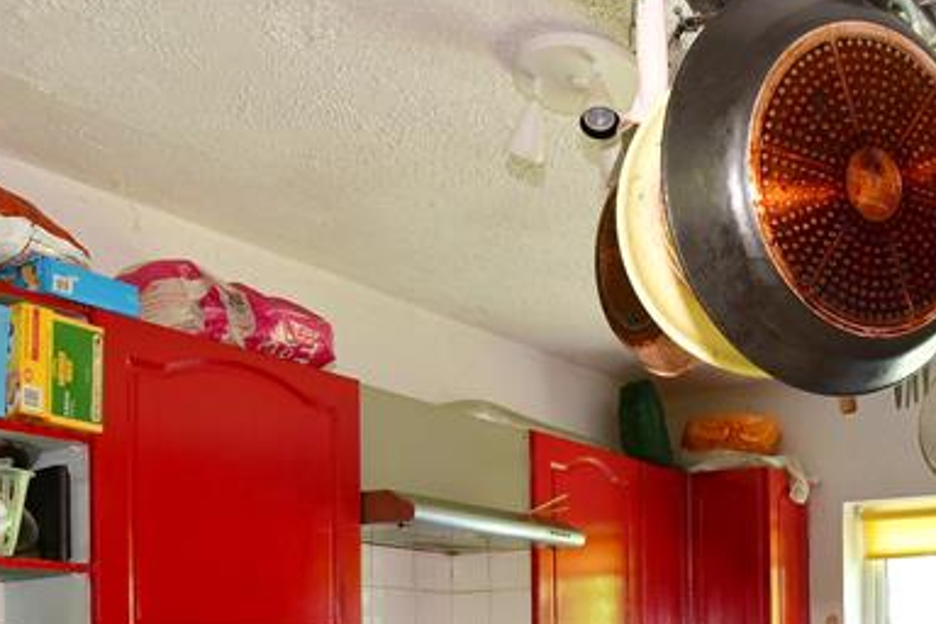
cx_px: 824
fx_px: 1040
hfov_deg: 44.5
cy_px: 689
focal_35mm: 40
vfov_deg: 30.0
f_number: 8
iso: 200
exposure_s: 1/5
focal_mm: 10
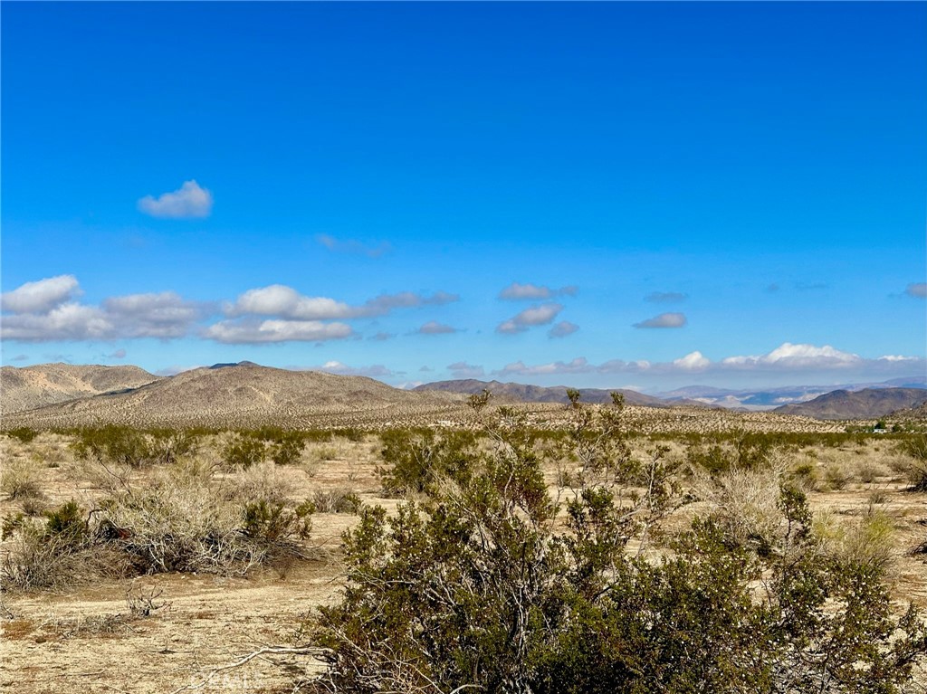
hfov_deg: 39.7
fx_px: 1285
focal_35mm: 48
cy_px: 347
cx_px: 464
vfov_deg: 30.2
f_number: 1.78
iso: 64
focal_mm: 6.86
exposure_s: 1/8197
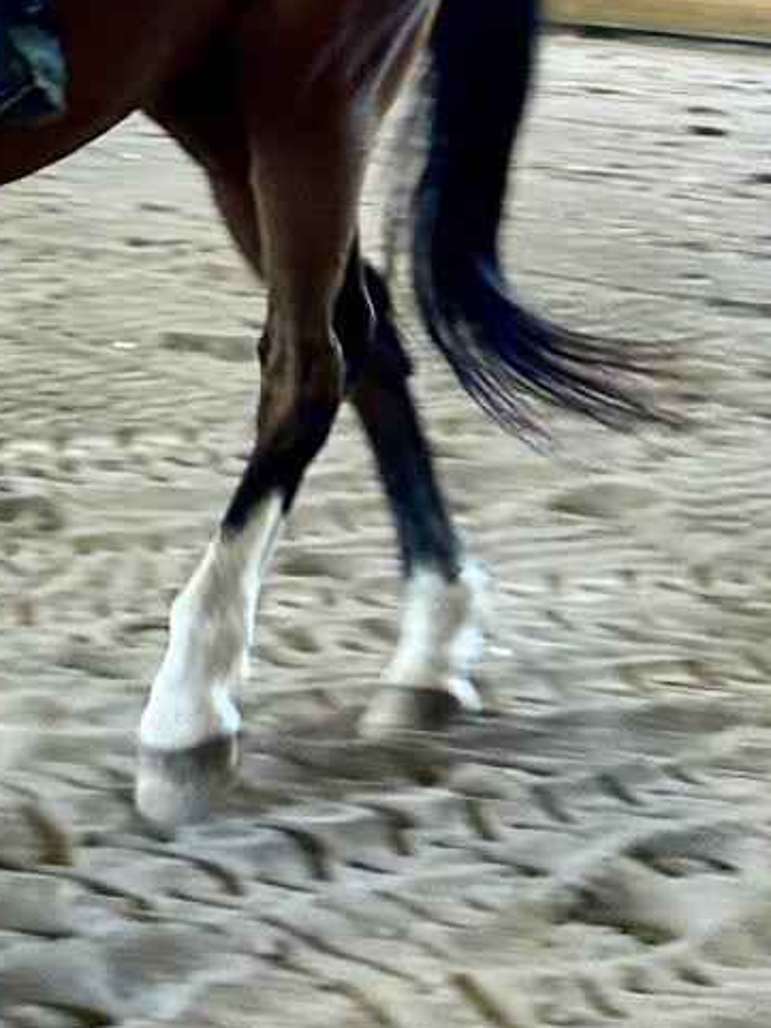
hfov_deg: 12.8
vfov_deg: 17.9
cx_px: -478
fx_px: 3206
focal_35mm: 108
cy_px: 98
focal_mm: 5.7
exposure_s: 1/60
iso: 100
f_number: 1.5
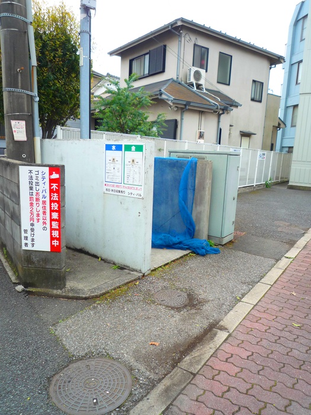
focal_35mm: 25
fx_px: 299
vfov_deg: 69.4
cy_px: 208
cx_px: 156
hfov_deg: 54.9
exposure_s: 1/500
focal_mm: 4.4
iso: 100
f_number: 2.8
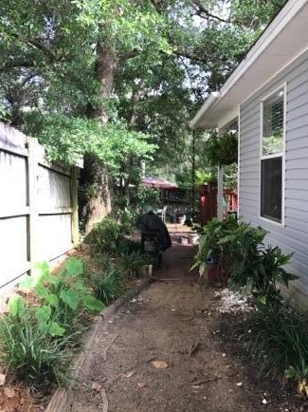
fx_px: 368
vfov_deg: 58.4
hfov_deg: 45.4
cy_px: 215
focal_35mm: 31
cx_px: 161
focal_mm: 3.99
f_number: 1.8
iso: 20
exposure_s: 1/112
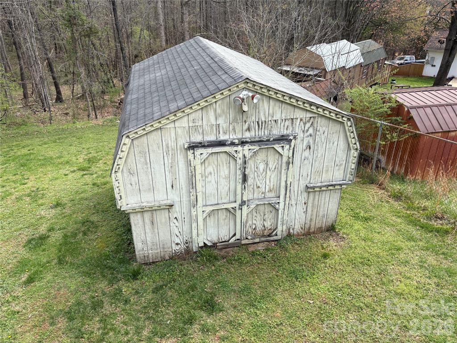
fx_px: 343
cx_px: 228
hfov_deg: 67.3
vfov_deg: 53.1
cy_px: 172
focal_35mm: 26
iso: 50
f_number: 1.6
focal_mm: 5.96
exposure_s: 1/873
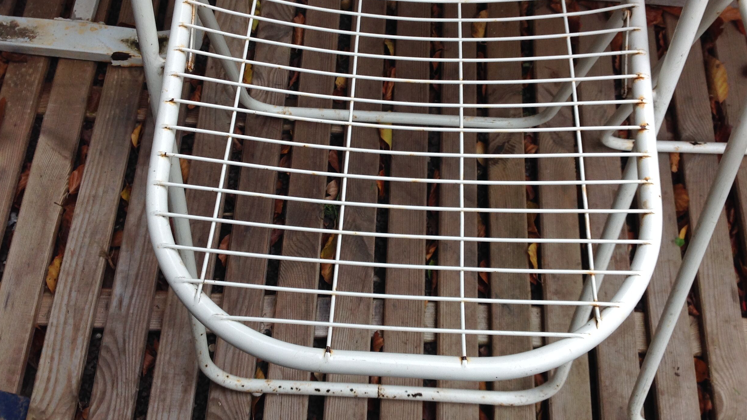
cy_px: 180
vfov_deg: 29.7
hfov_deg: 50.5
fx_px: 792
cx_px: 384
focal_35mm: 40
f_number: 2.4
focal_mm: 4.28
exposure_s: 1/179
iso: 50
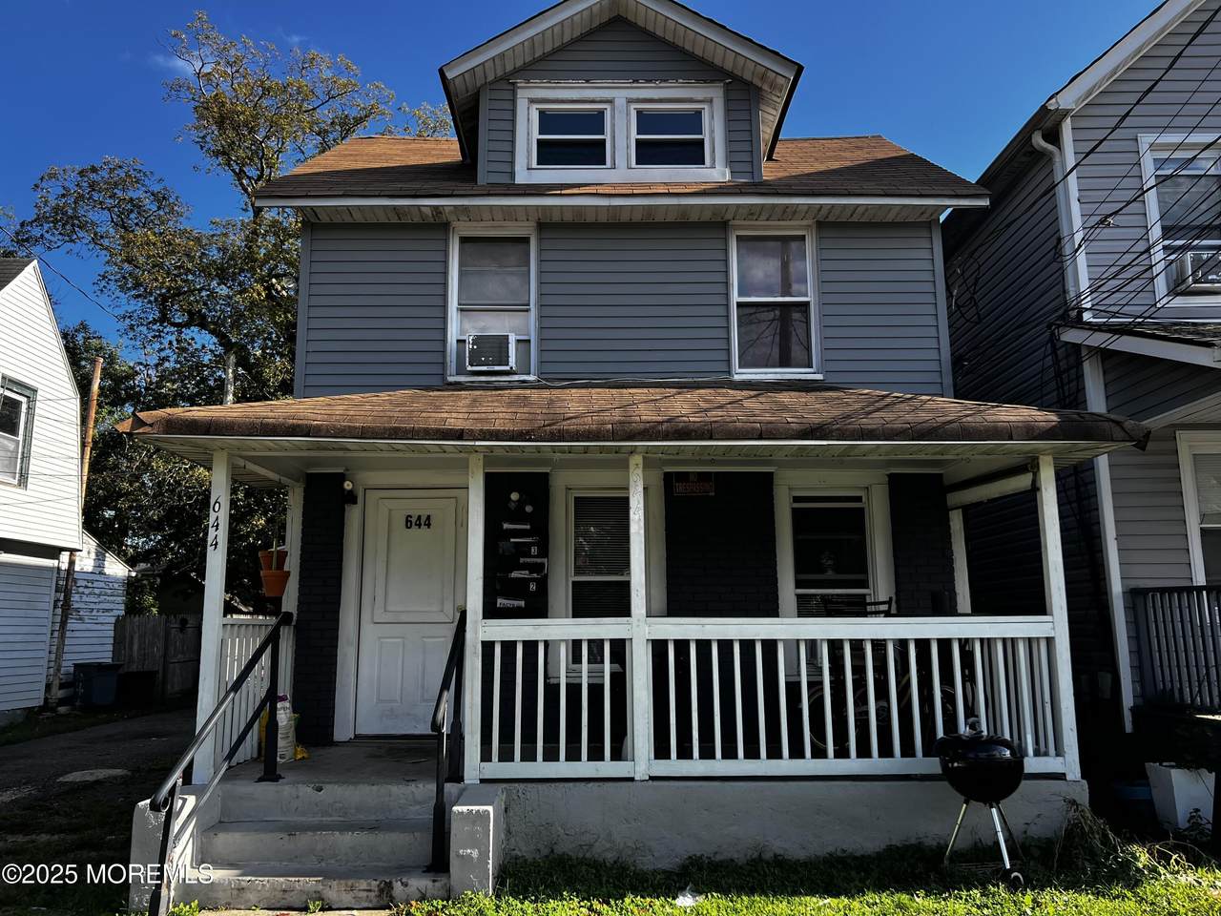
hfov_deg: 67.3
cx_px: 610
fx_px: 917
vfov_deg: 53.1
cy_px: 458
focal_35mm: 26
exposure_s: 1/982
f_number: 1.5
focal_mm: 5.7
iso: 50
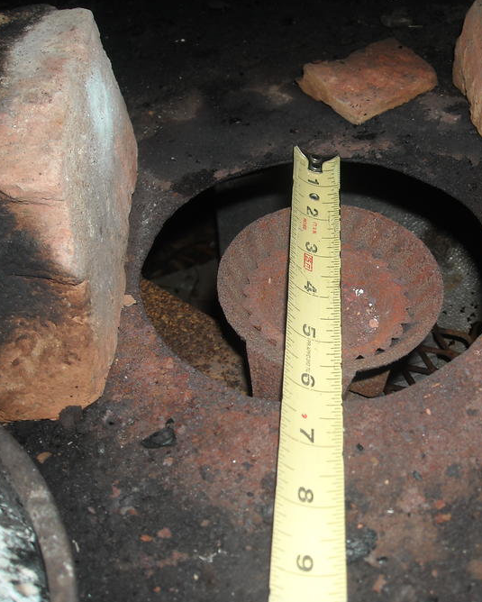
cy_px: 300
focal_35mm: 46
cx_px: 367
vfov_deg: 40.3
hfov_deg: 32.1
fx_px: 820
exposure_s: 1/60
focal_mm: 5.7
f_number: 2.8
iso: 64
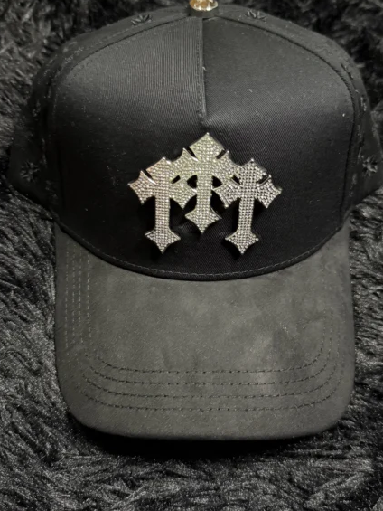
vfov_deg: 53.9
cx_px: 200
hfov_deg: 41.8
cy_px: 241
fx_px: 501
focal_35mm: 34
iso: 1600
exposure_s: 1/24
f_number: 1.78
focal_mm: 6.76
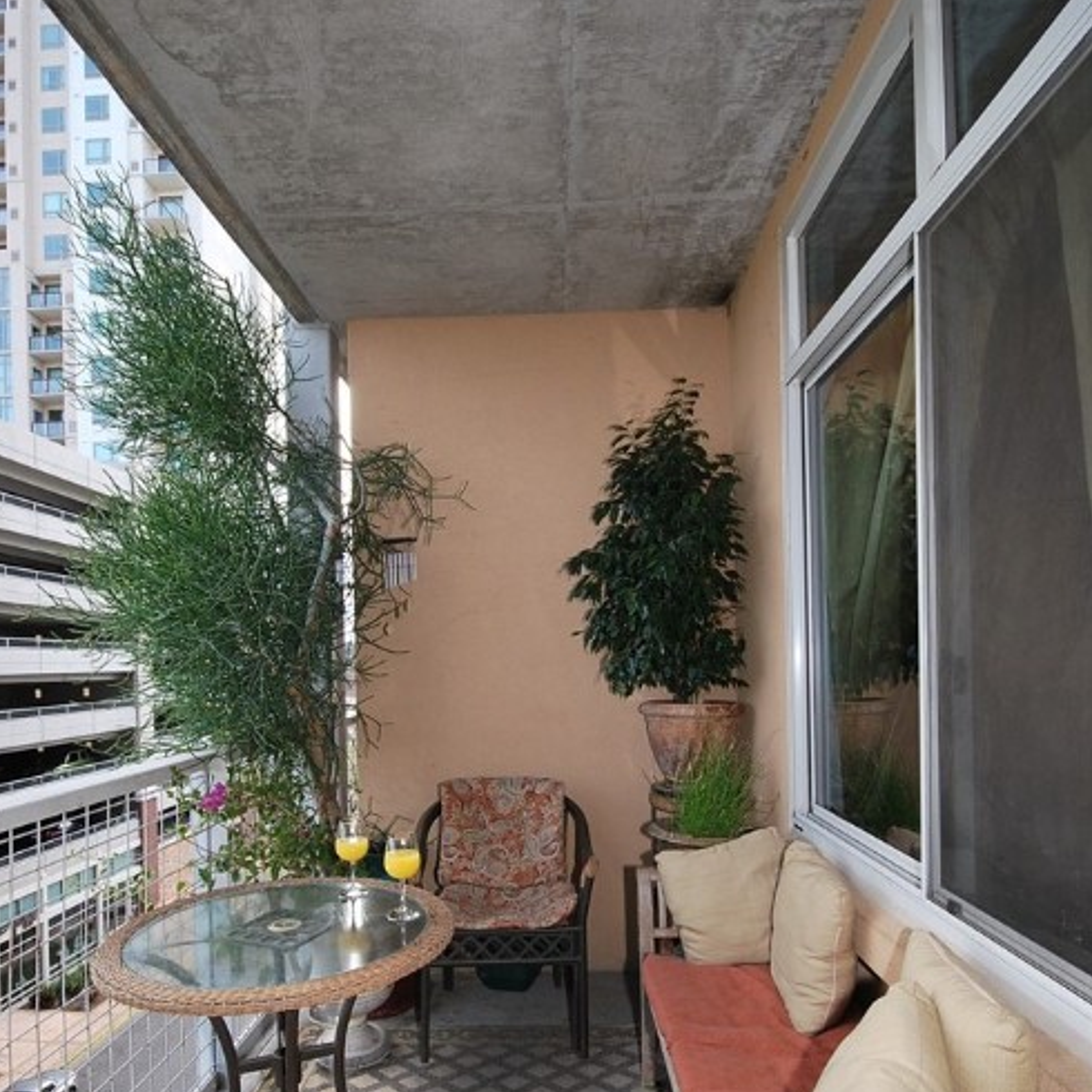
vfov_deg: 73.9
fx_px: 714
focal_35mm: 20
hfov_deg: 74.8
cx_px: 525
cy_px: 660
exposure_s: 1/100
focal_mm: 10
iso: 200
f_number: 5
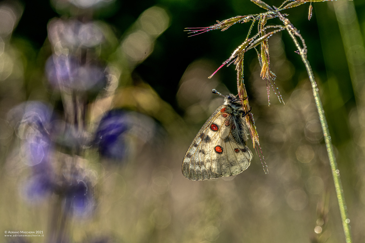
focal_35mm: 180
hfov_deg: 11.4
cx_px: 182
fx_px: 1825
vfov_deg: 7.6
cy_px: 122
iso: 200
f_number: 16
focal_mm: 180
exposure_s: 1/125
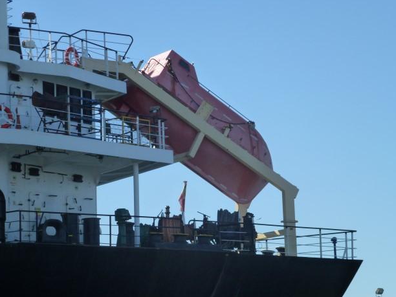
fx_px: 1567
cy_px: 144
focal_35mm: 137
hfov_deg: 14.4
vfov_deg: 10.8
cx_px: 191
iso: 160
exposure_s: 1/640
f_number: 5.2
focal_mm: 23.4
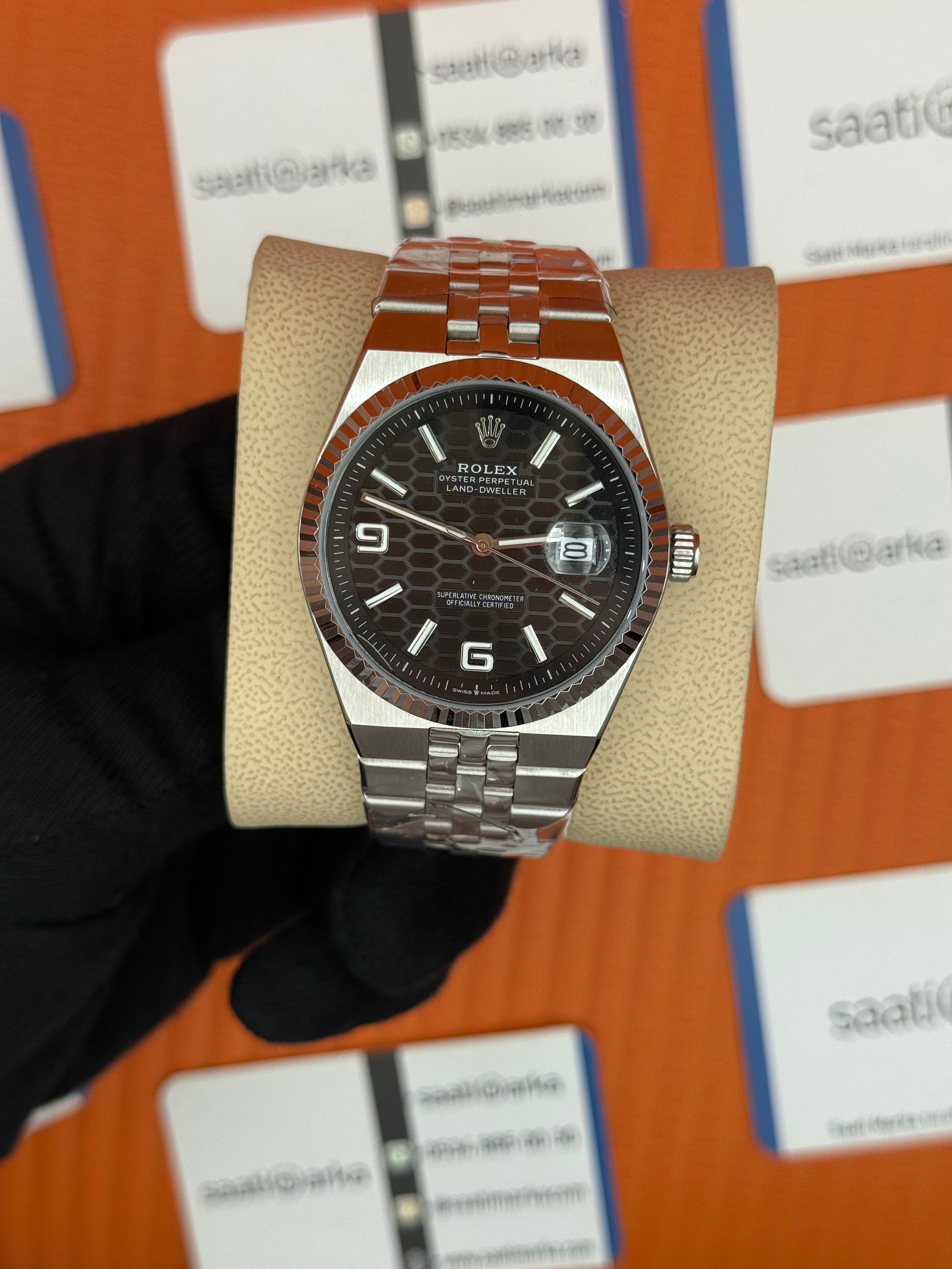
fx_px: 1760
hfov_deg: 30.3
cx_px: 476
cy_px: 634
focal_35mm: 48
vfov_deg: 39.7
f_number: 1.78
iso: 64
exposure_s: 1/615
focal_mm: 6.76
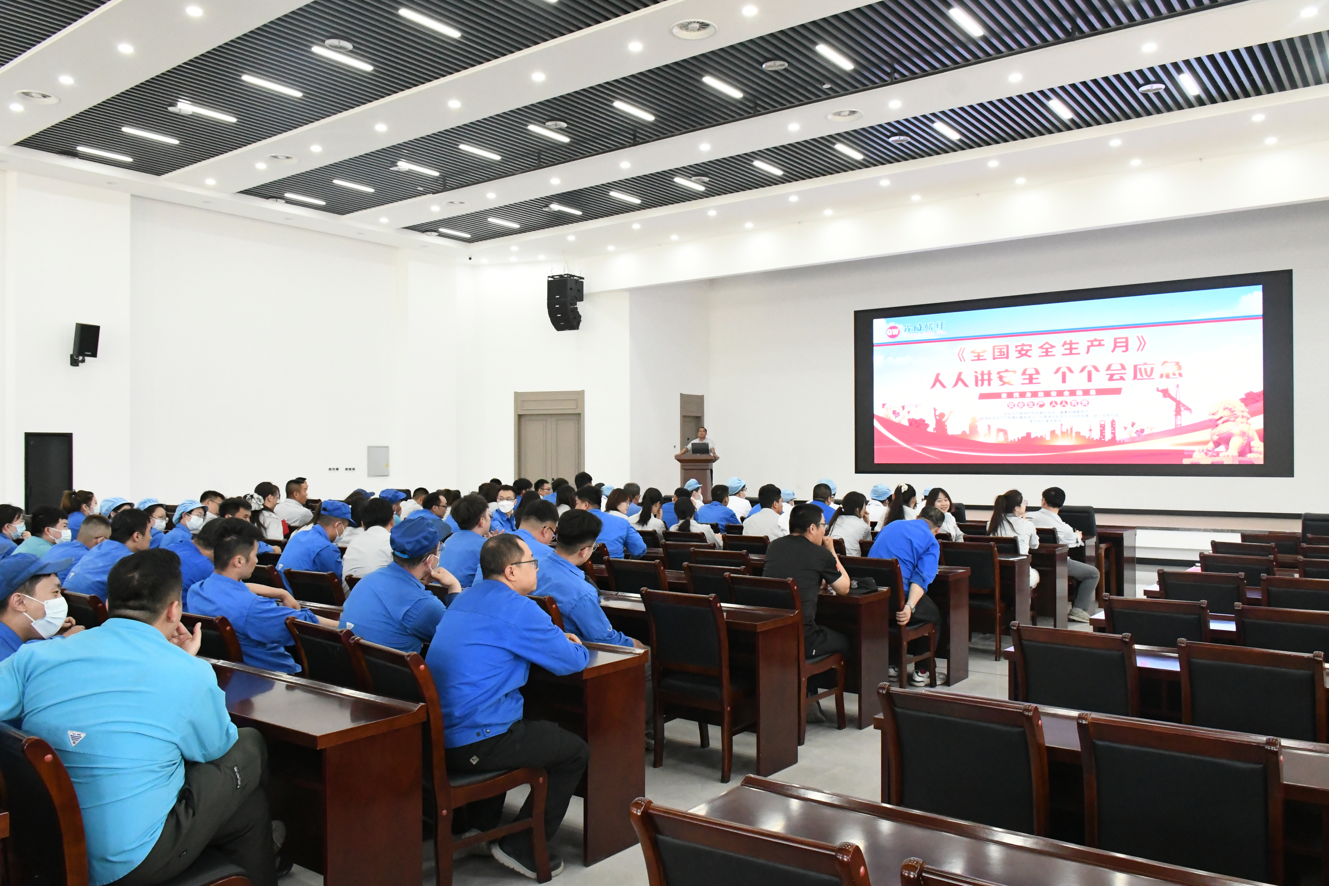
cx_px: 664
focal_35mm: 27
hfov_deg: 67.4
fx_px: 997
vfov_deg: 47.9
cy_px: 443
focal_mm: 18
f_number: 8
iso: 6400
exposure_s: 1/250
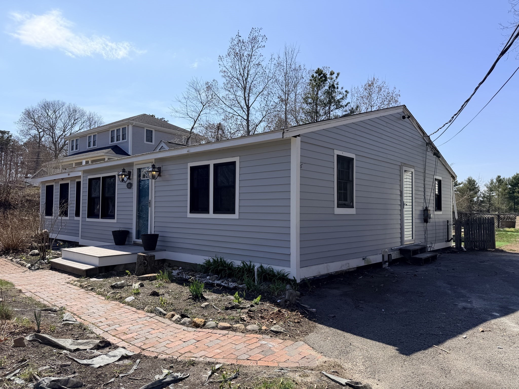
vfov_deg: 56.8
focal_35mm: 24
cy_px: 194
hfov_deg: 71.6
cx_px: 260
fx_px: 360
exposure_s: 1/6173
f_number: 1.78
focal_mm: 6.76
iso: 80
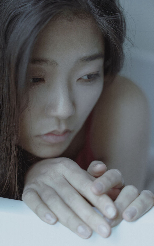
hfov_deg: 20.9
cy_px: 124
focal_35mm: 62
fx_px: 418
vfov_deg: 32.8
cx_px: 81
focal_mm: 58.3
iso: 5000
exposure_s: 1/100
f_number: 2.8
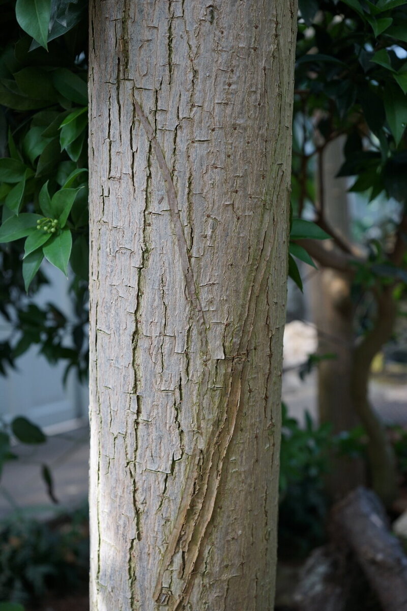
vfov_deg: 41.9
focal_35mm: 47
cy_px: 306
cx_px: 204
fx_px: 797
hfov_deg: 28.6
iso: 320
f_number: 4.5
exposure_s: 1/160
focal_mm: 47
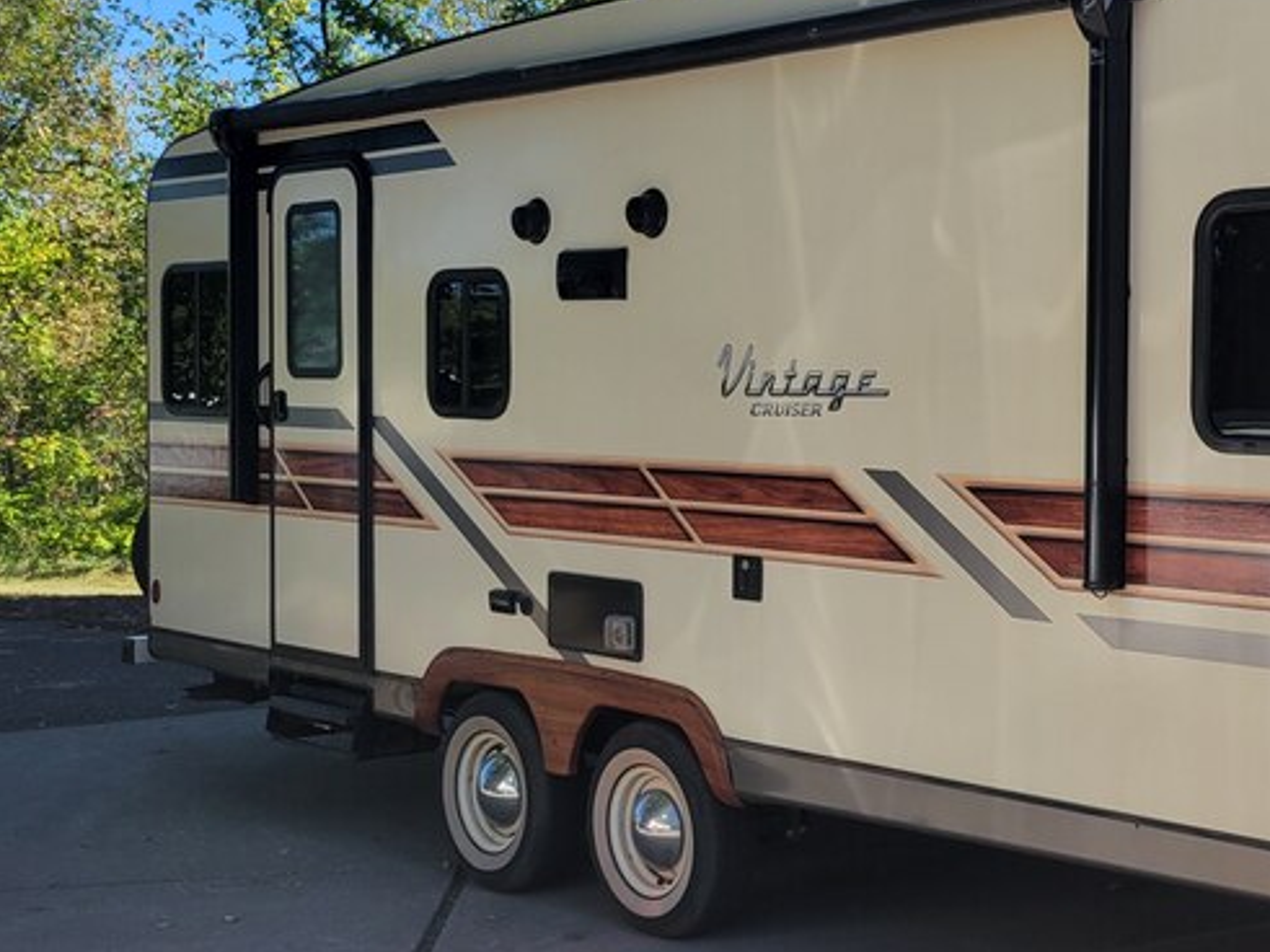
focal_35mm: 53
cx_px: 1167
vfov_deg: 27.5
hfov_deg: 34.0
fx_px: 1944
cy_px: 476
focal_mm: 5.4
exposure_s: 1/1497
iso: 40
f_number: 1.8
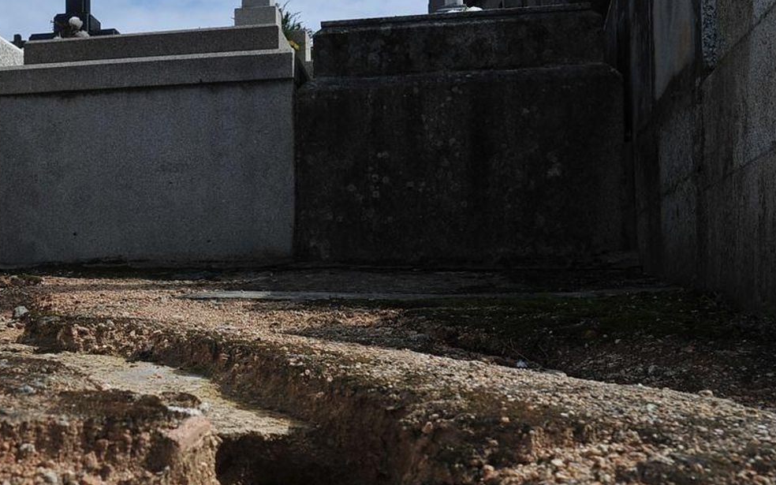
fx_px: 1227
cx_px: 190
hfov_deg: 34.3
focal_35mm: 58
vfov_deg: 22.3
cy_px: 313
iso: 200
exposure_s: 1/640
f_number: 10
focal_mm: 35
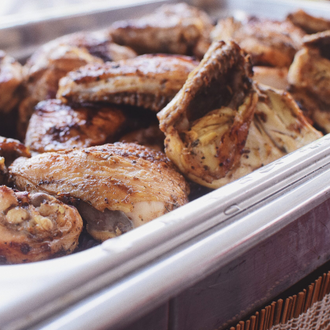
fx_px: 730
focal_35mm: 68
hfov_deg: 25.3
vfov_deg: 25.5
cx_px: 92
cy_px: 165
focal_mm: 35
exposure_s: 1/125
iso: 400
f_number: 5.6
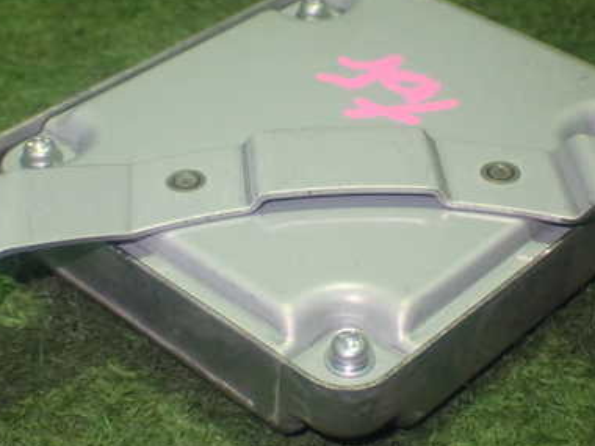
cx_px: 319
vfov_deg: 18.7
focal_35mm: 79
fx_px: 1358
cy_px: 192
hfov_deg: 24.7
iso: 640
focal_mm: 9.01
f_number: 3.2
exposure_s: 1/50
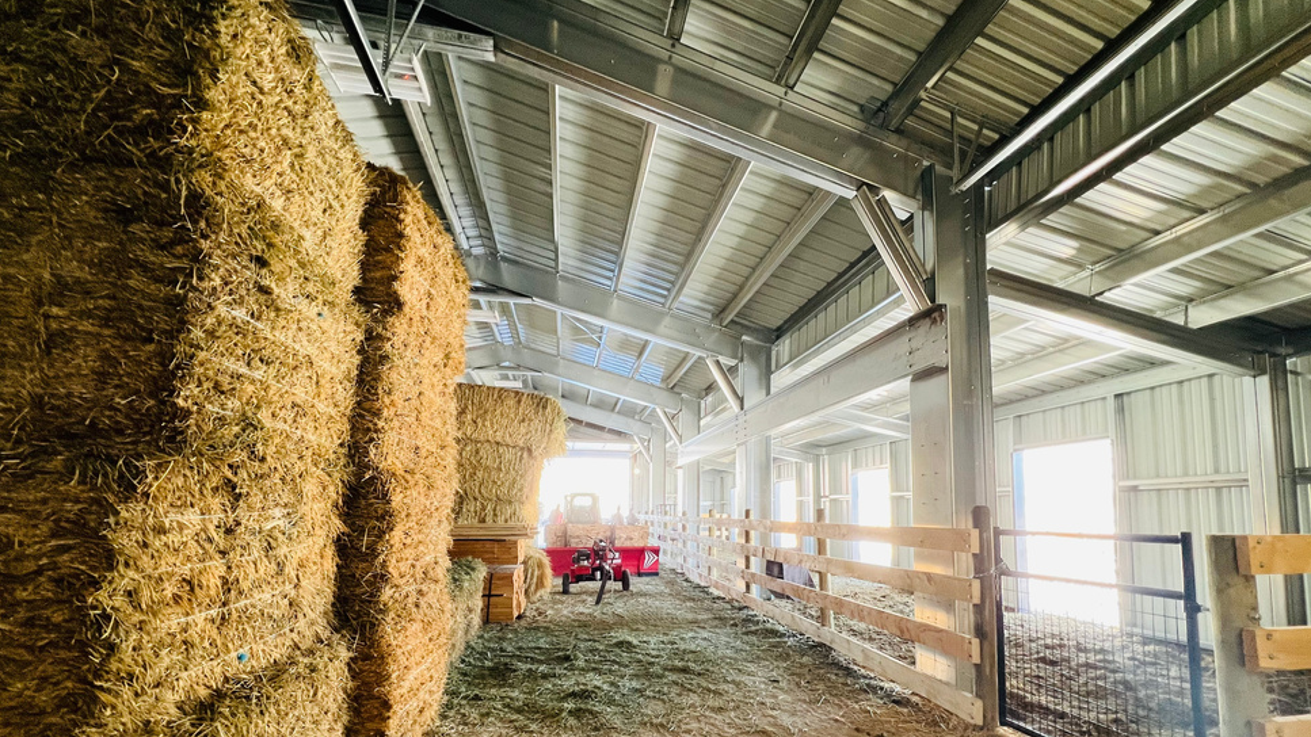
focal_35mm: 15
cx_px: 690
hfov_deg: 102.9
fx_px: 521
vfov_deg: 69.2
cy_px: 469
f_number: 1.8
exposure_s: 1/67
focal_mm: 1.57
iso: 250
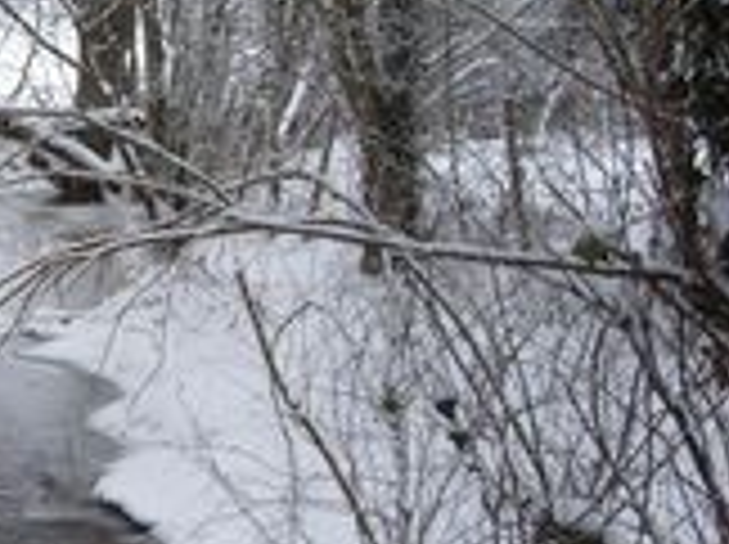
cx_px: -90
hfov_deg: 19.9
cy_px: 324
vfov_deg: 15.7
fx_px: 1977
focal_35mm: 94
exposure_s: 1/125
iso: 100
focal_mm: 7.9
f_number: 2.8
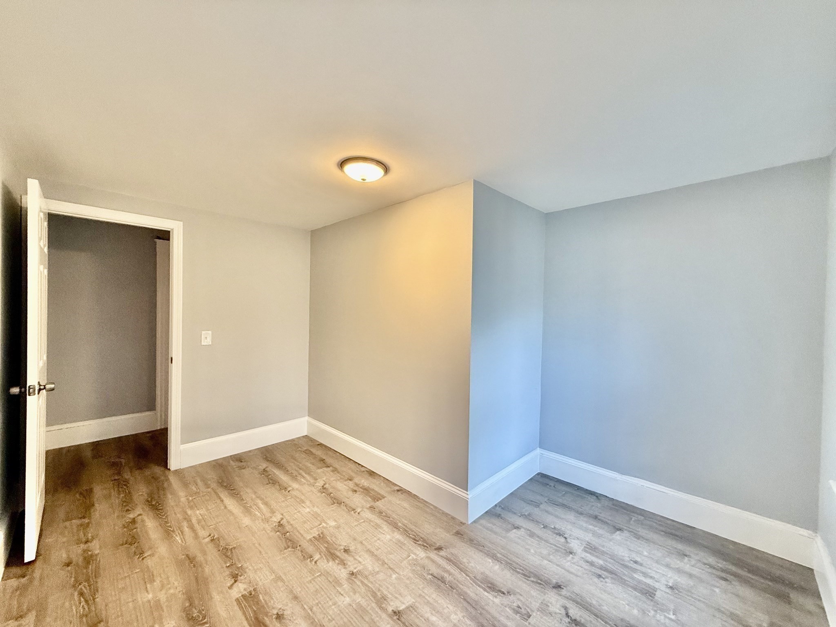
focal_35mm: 14
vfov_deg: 85.7
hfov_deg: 102.1
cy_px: 314
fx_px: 338
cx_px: 418
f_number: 2.2
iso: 250
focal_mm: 2.22
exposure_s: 1/60
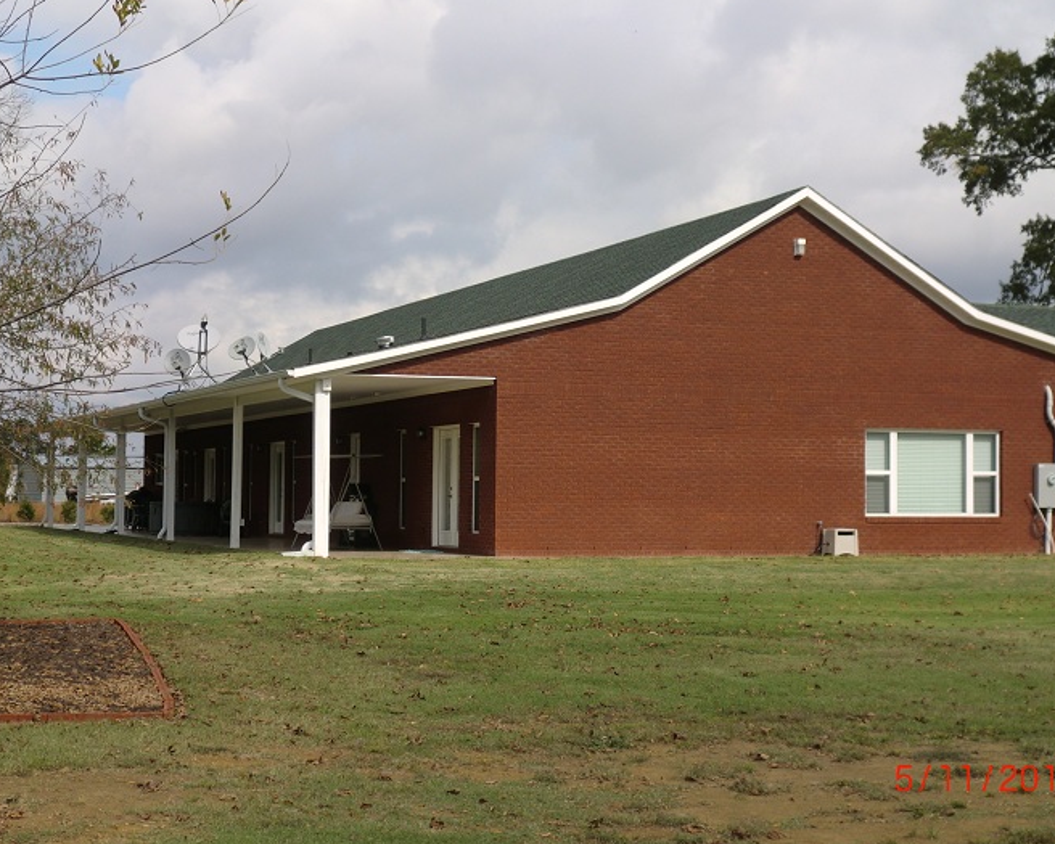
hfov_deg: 28.3
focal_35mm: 67
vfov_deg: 22.8
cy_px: 425
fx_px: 2092
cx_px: 563
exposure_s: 1/800
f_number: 4.2
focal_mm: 11.2
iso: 64
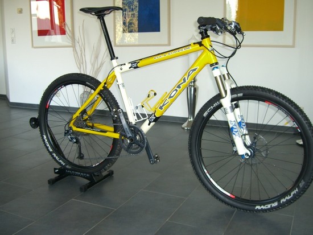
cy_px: 118
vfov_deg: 37.7
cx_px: 156
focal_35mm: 38
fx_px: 344
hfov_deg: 49.0
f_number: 2.8
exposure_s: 1/60
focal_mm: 7.9
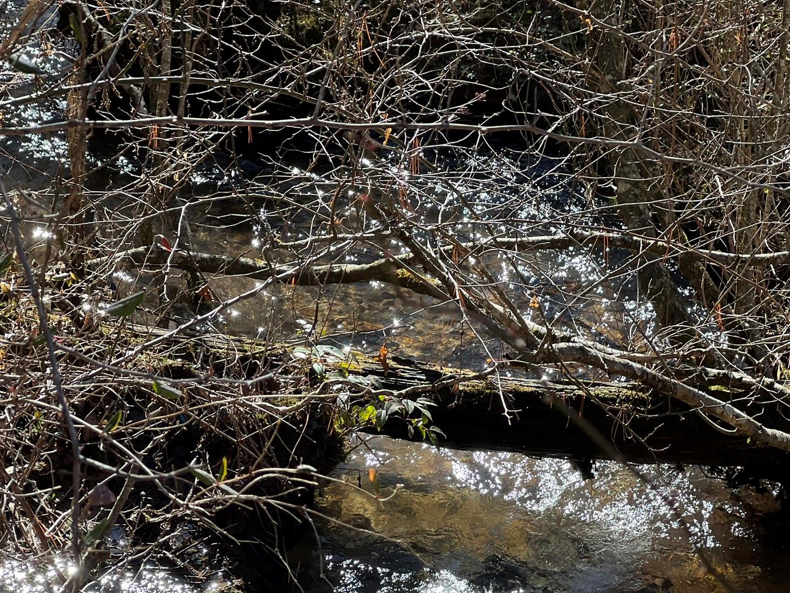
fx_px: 2465
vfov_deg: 13.7
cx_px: 364
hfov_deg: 18.2
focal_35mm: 108
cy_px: 389
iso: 40
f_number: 2.8
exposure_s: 1/148
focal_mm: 9
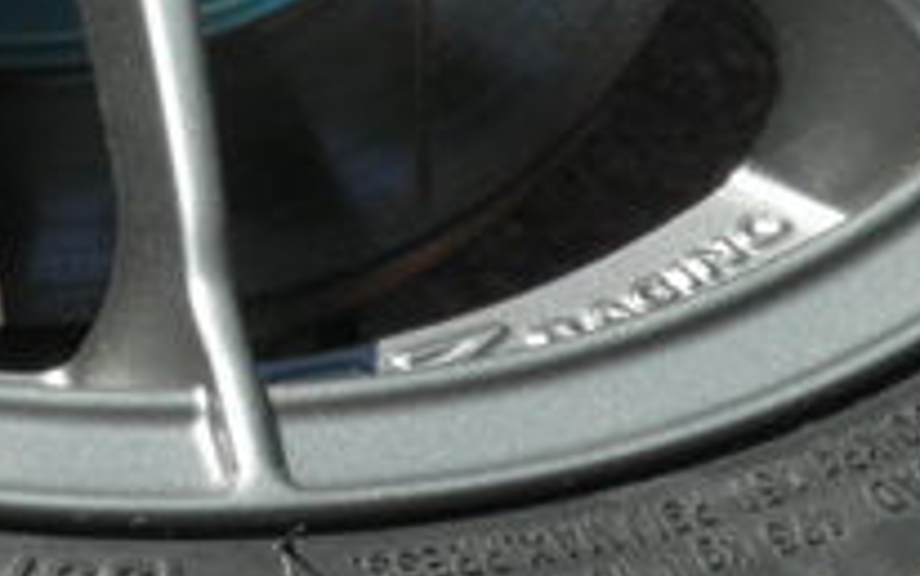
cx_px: -121
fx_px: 3061
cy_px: -263
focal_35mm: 122
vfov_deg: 10.4
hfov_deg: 16.5
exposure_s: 1/640
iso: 64
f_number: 3.1
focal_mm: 6.5
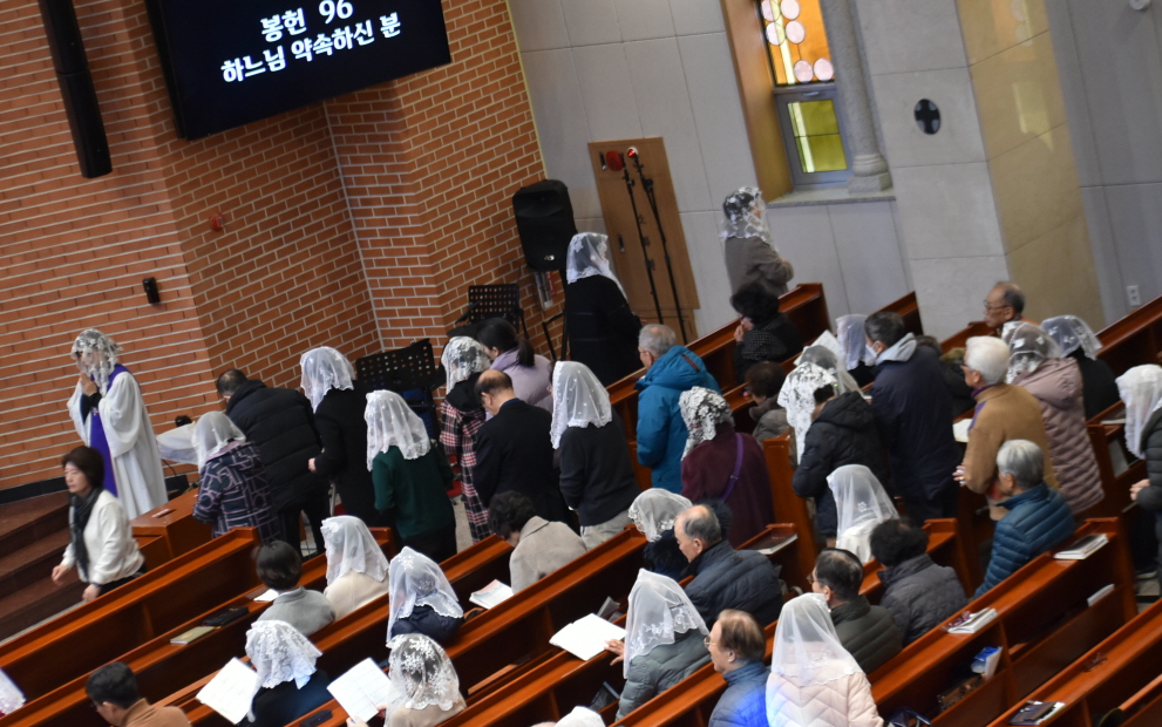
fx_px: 3421
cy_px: 378
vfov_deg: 12.1
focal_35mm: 108
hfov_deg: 19.3
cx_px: 578
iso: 900
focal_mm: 70
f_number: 4.5
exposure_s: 1/60
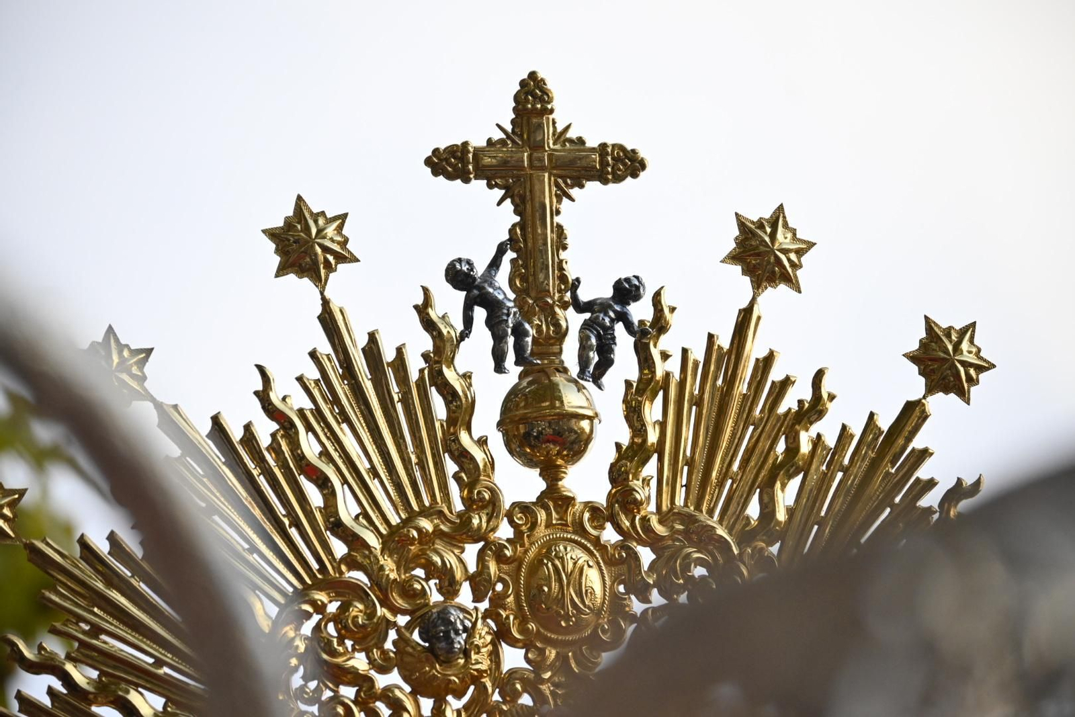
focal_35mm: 262
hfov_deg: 7.8
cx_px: 538
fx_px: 7839
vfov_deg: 5.2
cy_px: 358
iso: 1600
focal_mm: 175
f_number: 5.6
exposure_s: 1/320
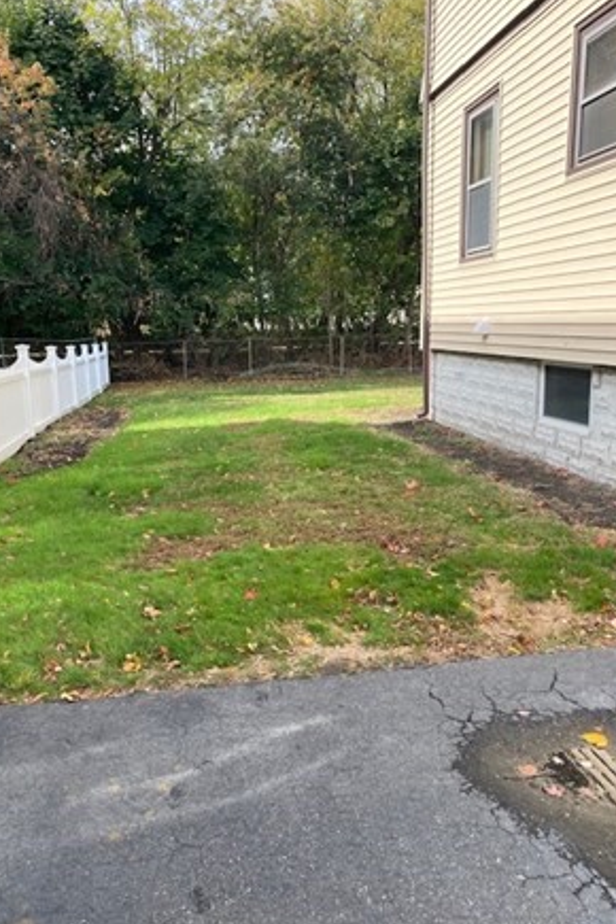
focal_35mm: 28
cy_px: 469
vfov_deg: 65.5
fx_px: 719
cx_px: 280
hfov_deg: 46.3
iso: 32
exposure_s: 1/519
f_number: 1.8
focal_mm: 4.25
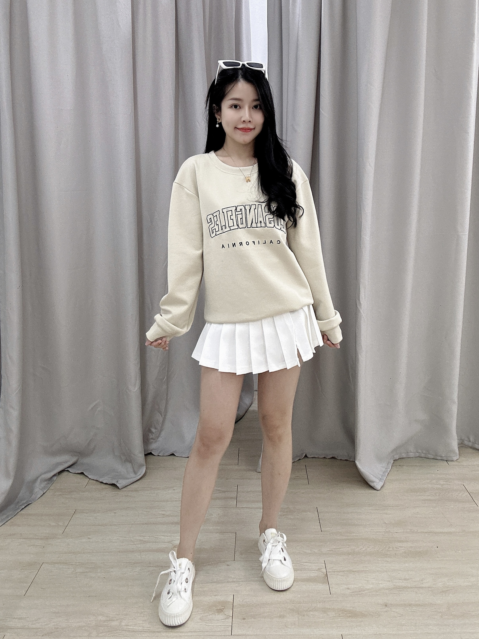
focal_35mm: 23
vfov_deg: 73.9
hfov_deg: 58.9
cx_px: 240
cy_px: 320
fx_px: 424
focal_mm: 2.69
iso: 80
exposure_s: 1/50
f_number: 1.9
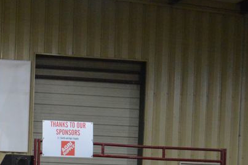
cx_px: -65
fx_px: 647
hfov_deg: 20.1
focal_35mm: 94
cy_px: 209
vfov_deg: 14.0
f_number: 3.8
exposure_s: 1/500
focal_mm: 24
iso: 2500
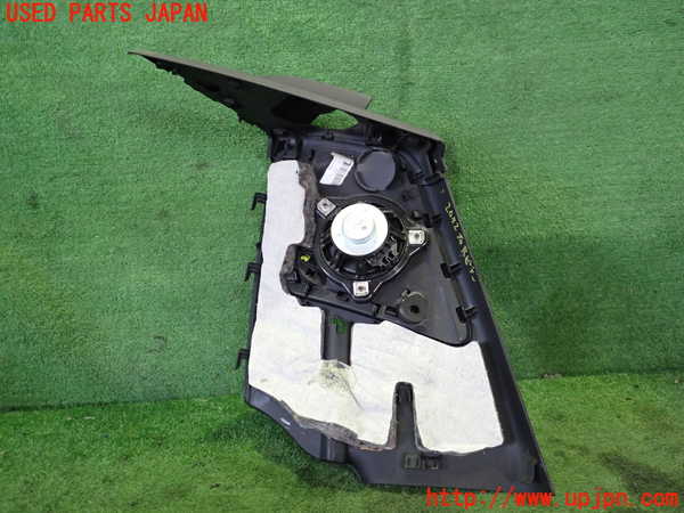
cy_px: 256
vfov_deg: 46.8
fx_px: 593
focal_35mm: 30
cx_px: 342
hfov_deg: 60.0
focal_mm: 5.4
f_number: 2.3
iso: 400
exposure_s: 1/30
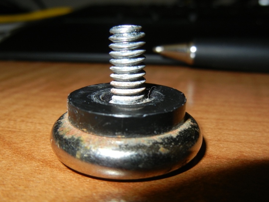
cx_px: 147
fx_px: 327
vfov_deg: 34.3
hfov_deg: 44.7
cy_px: 122
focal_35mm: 42
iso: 200
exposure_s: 1/30
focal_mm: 5.4
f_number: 7
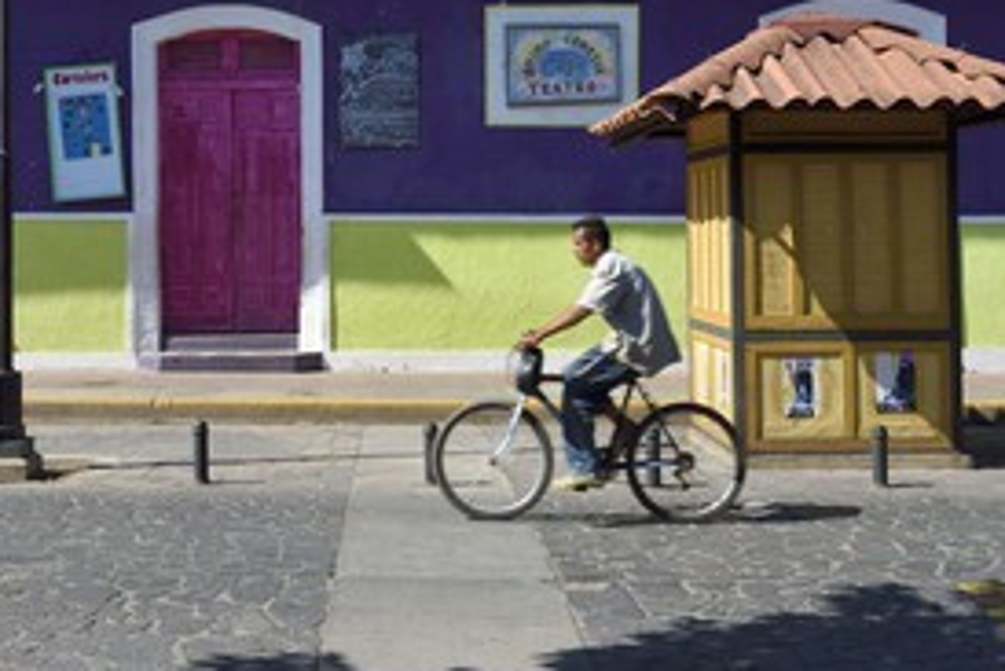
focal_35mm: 49
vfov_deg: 27.2
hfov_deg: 40.1
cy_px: 172
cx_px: 398
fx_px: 1369
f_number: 14
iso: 200
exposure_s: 1/200
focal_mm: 32
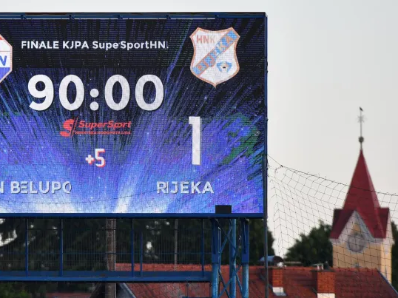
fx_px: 5310
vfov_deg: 3.2
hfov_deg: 4.3
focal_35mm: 462
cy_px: 146
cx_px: 135
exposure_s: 1/1000
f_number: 5
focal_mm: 340
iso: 500
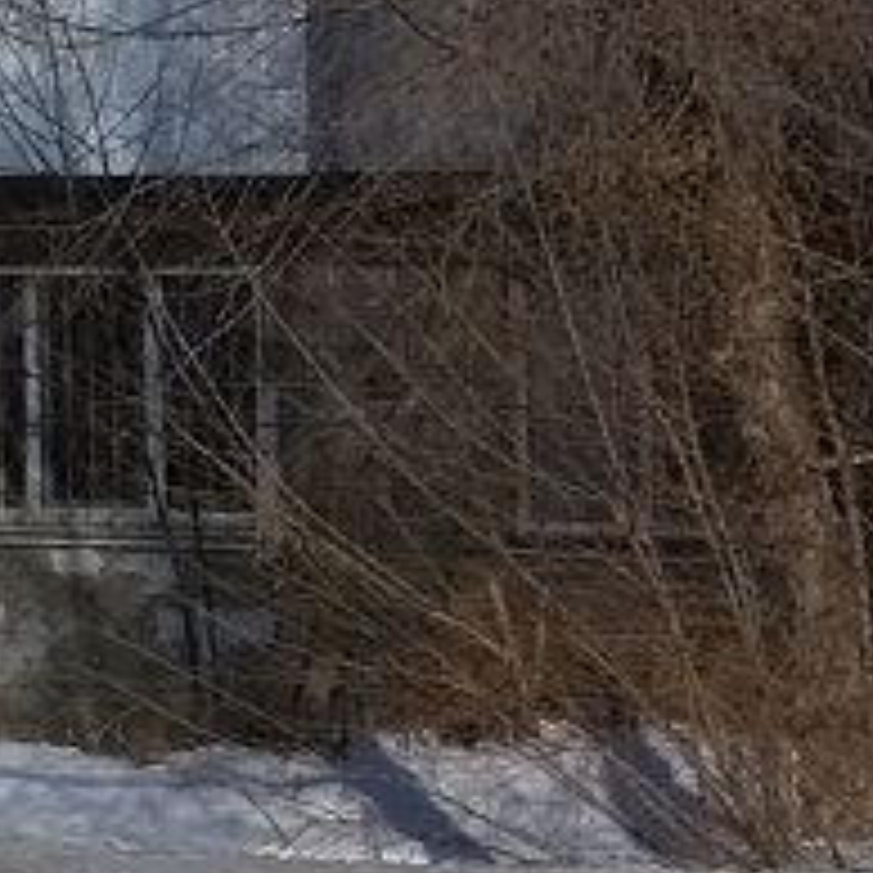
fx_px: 6591
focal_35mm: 231
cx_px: -1701
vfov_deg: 7.5
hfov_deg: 6.9
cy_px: -252
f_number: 8
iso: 125
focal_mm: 16.2
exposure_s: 1/500
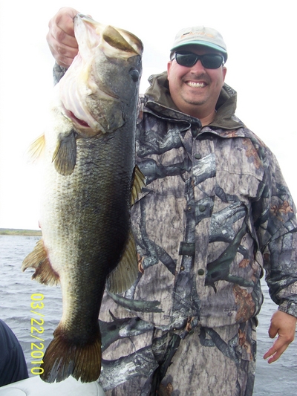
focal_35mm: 37
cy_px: 198
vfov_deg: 50.1
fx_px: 423
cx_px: 148
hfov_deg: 38.7
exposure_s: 1/125
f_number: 5.6
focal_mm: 5.6
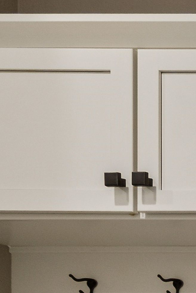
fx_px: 751
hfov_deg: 8.3
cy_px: 451
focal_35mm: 92
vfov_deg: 19.1
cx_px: 773
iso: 400
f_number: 9
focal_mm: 15
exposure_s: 1/40
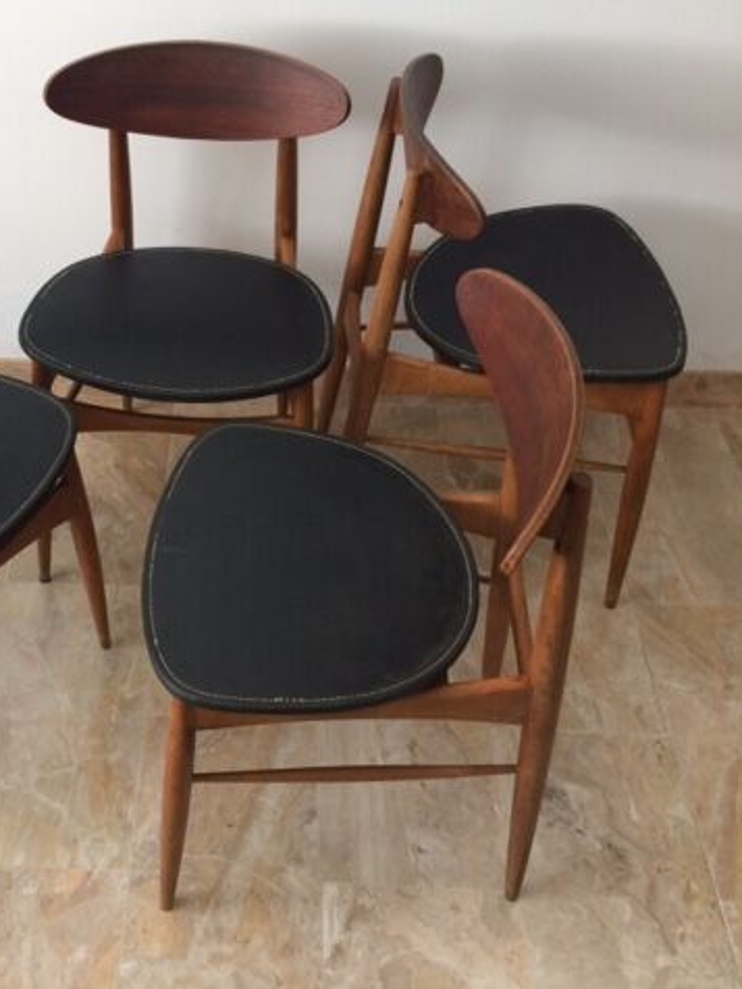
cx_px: 170
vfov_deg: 47.9
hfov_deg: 35.8
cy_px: 494
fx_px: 1115
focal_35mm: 39
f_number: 2.2
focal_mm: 4.15
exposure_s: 1/33
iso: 100
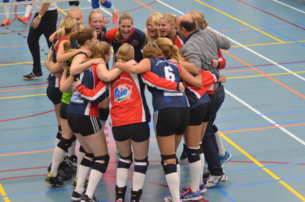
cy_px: 101
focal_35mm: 120
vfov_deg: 11.4
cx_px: 152
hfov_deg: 17.1
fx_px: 1015
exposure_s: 1/320
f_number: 2.8
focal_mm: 80
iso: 6400
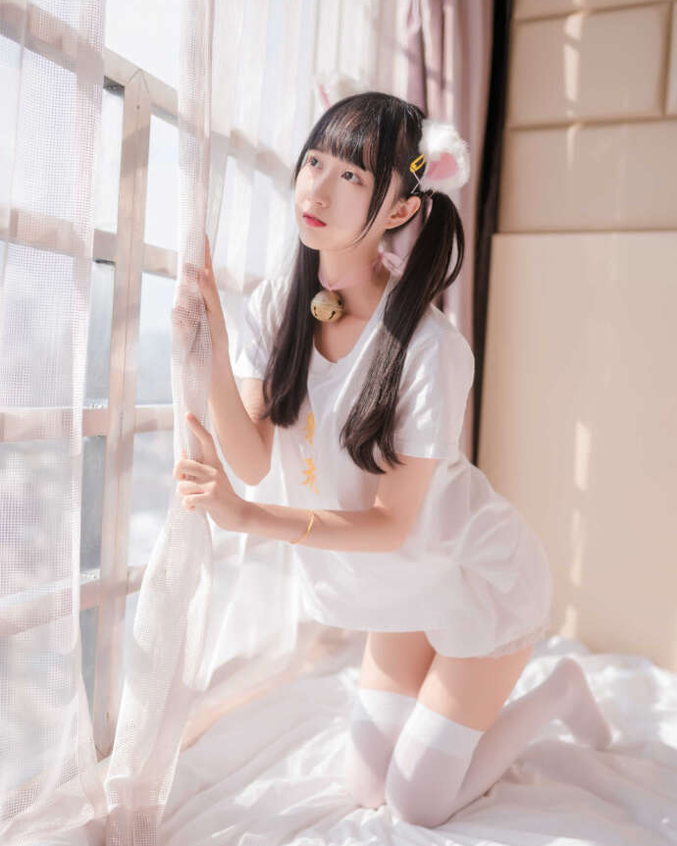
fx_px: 1001
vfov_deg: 45.8
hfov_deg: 37.4
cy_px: 426
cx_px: 336
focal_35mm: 40
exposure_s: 1/800
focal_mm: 35
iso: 100
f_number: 1.8
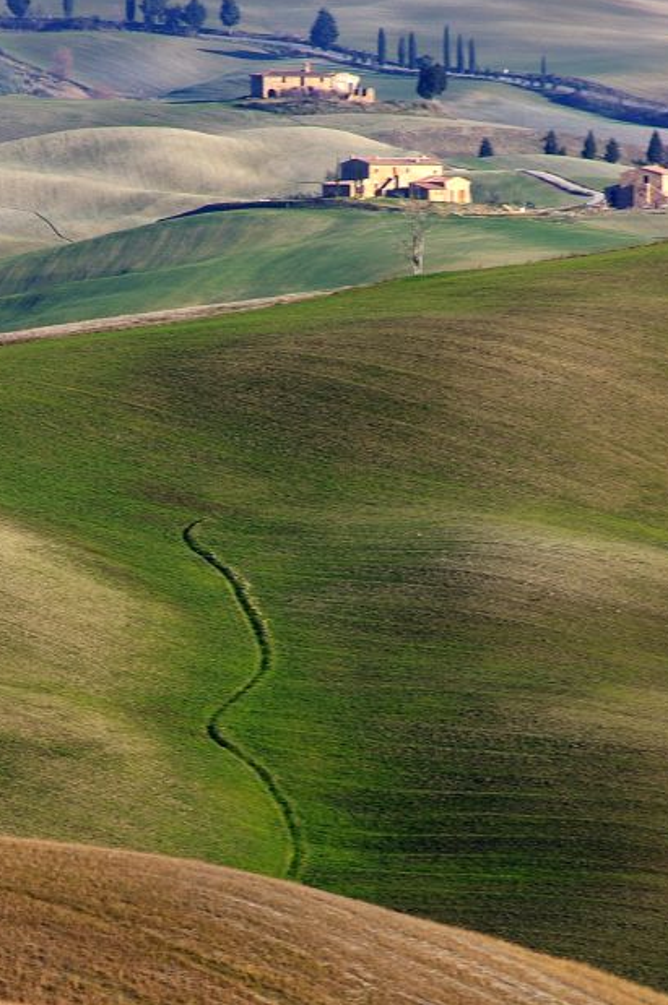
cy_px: 515
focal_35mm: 465
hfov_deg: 2.9
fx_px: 12978
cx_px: 316
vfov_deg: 4.4
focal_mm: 240
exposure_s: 1/180
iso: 200
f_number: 9.5
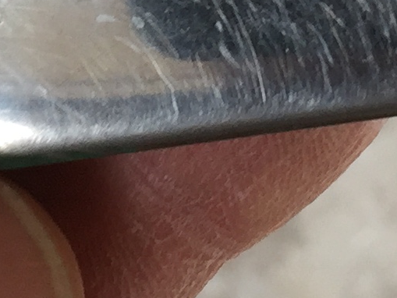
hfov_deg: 10.6
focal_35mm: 186
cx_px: 85
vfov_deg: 7.5
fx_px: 2134
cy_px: -378
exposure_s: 1/120
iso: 50
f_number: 2.2
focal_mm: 4.15
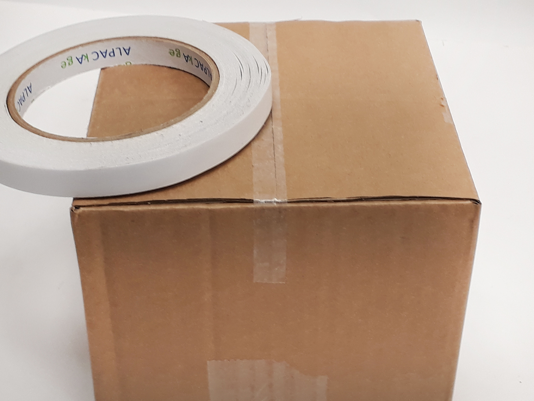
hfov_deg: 65.3
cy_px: 200
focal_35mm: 27
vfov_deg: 51.4
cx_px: 267
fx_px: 417
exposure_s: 1/33
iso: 50
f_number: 1.9
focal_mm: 3.6
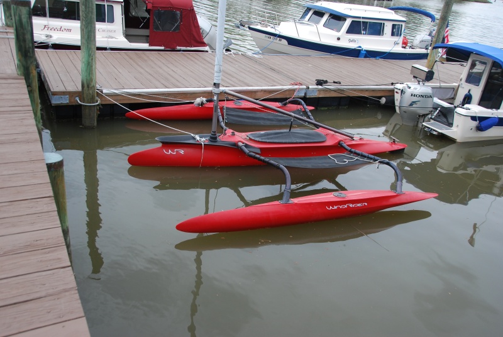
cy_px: 168
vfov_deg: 43.7
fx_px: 420
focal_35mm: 30
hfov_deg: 61.9
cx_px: 252
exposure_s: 1/80
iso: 200
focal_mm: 20
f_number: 4.5
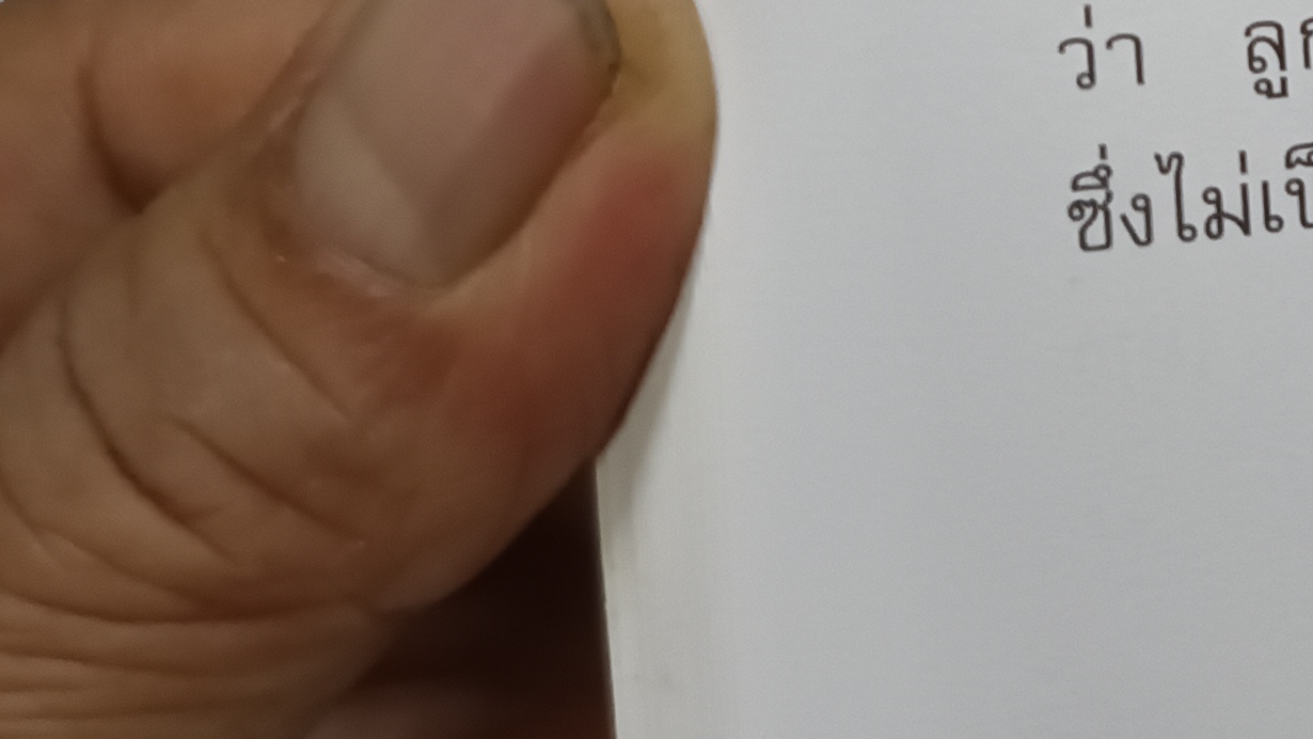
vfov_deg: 13.6
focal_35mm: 85
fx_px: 2959
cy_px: -263
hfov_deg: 21.7
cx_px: 1857
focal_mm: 5.31
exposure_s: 1/50
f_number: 1.7
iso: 1212
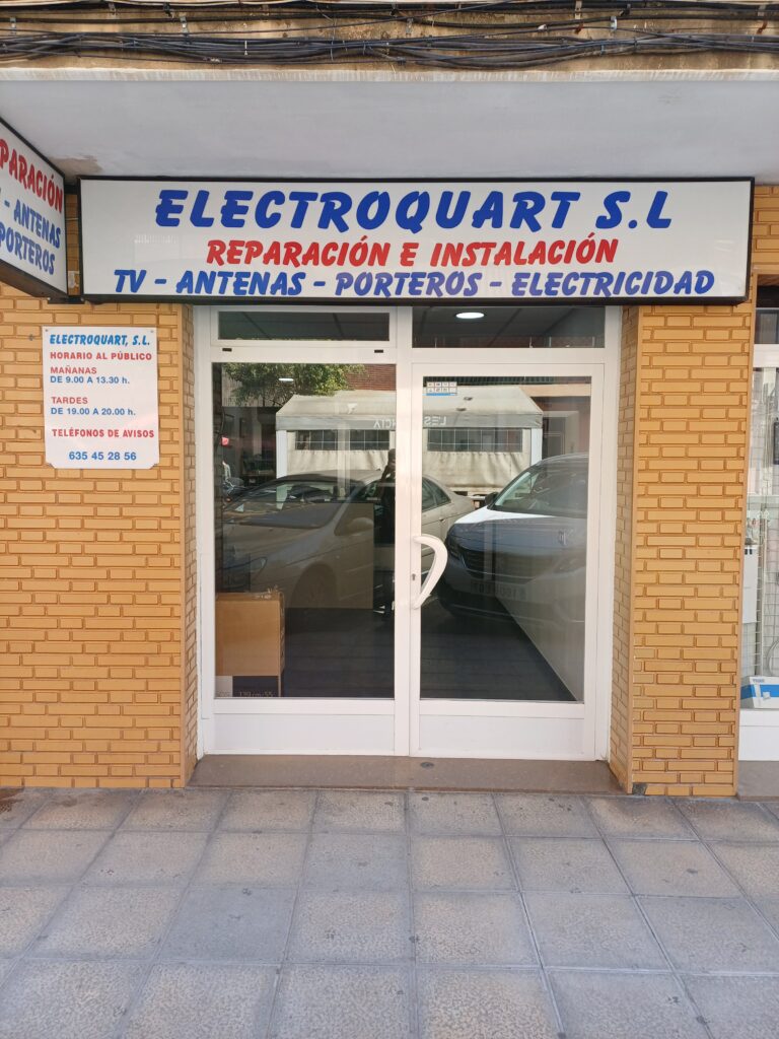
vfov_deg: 69.4
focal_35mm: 25
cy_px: 520
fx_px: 750
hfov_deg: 54.9
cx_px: 390
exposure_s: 1/160
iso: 50
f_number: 1.8
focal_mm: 4.65
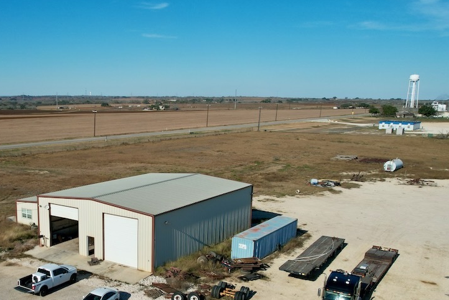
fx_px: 487
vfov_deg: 33.8
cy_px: 208
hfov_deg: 48.0
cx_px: 121
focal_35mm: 39
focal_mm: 8.38
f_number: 2.8
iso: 110
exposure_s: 1/3000
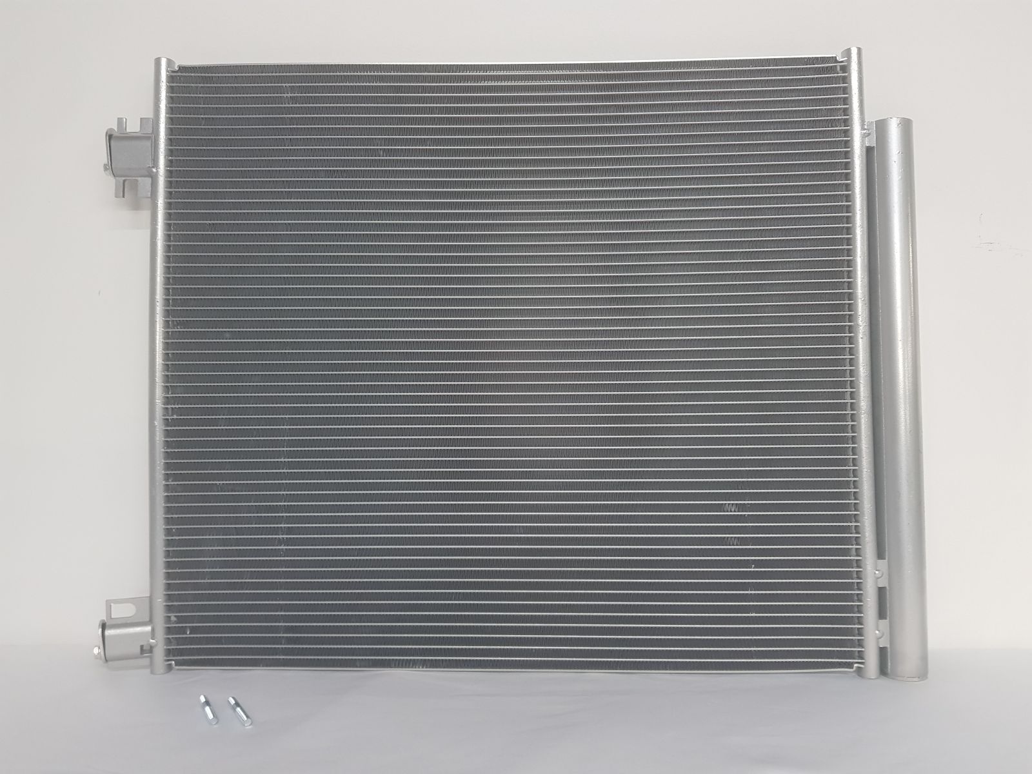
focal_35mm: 26
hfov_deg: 67.3
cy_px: 387
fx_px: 775
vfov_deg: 53.1
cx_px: 516
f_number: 1.7
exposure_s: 1/33
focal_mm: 4.2
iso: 250
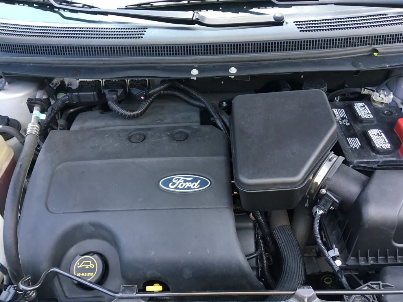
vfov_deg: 48.2
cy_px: 151
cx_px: 202
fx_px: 338
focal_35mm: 29
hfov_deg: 61.7
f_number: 2.2
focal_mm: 4.15
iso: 25
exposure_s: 1/40
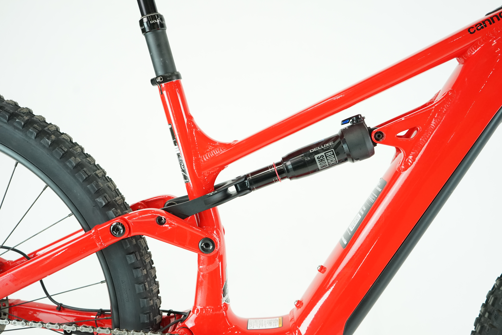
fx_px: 516
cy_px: 168
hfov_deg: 51.9
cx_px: 251
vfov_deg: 35.9
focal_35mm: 37
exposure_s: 1/200
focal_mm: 37
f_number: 4.5
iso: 2000
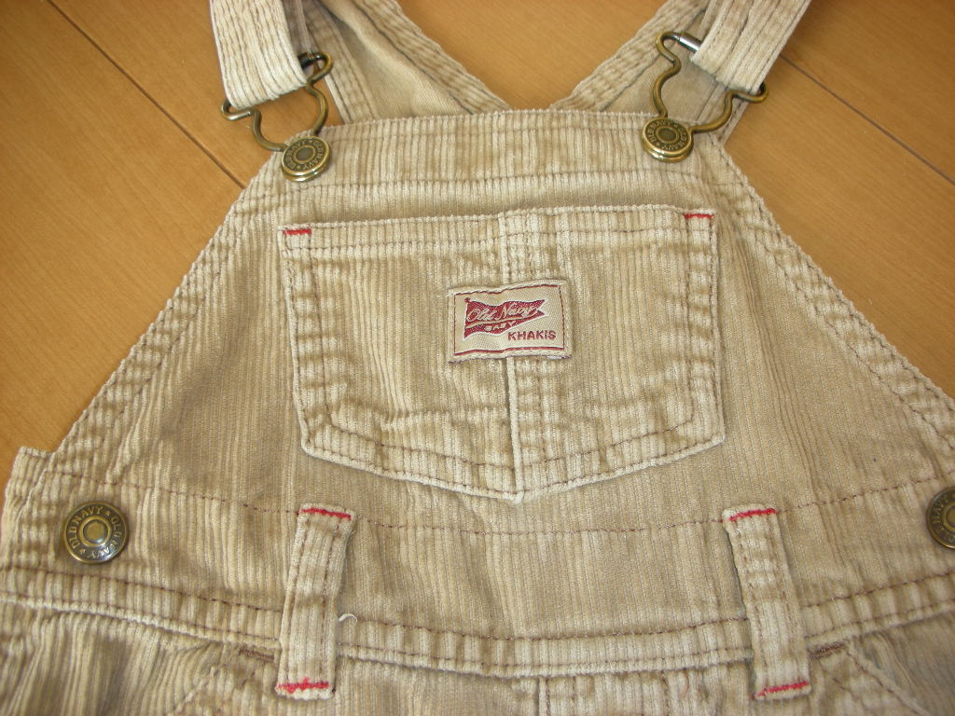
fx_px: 966
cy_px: 358
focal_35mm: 35
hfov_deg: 52.6
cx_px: 478
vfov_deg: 40.7
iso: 53
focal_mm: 5.8
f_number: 3
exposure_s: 1/31
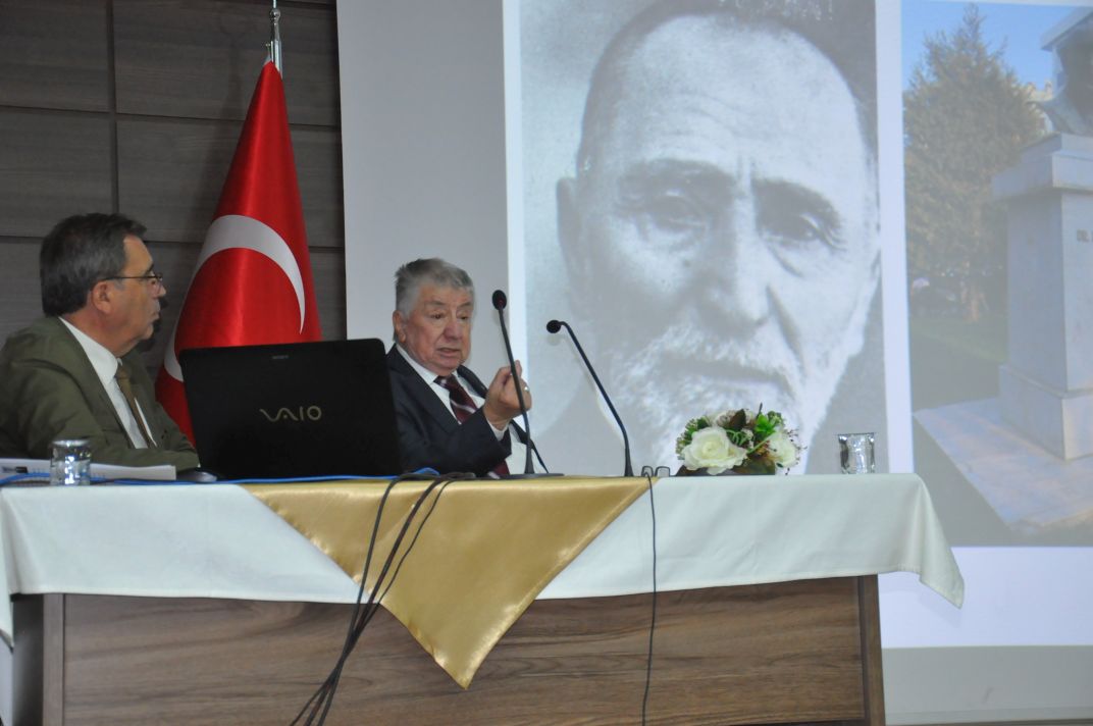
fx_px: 2183
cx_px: 546
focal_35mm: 72
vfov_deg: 18.9
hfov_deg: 28.1
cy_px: 363
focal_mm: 48
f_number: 5
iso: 2000
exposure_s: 1/60
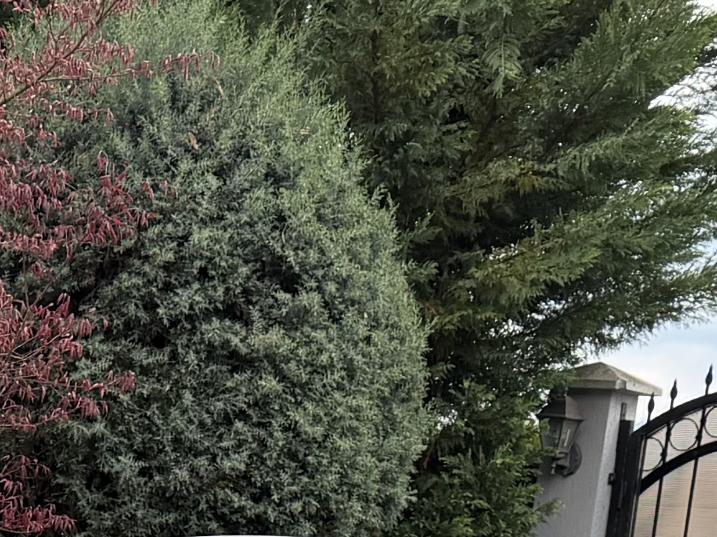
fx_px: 2299
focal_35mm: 111
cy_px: 1229
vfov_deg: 11.4
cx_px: 71
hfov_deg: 17.5
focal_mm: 6.76
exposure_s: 1/702
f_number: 1.78
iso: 100
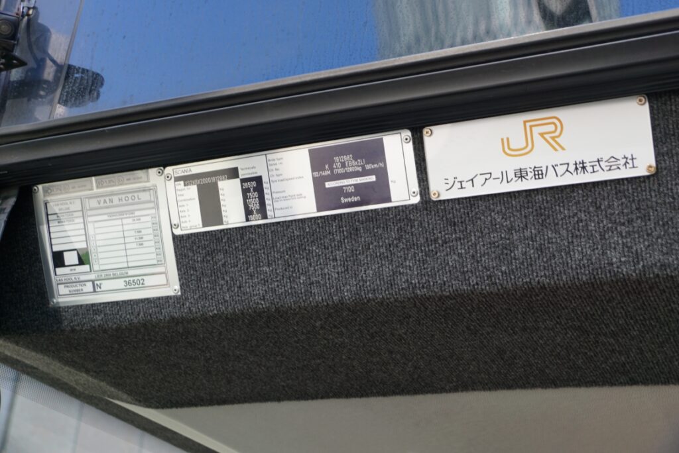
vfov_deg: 25.8
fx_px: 991
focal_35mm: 52
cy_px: 226
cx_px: 340
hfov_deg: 37.8
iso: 100
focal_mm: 35
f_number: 6.3
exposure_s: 1/30
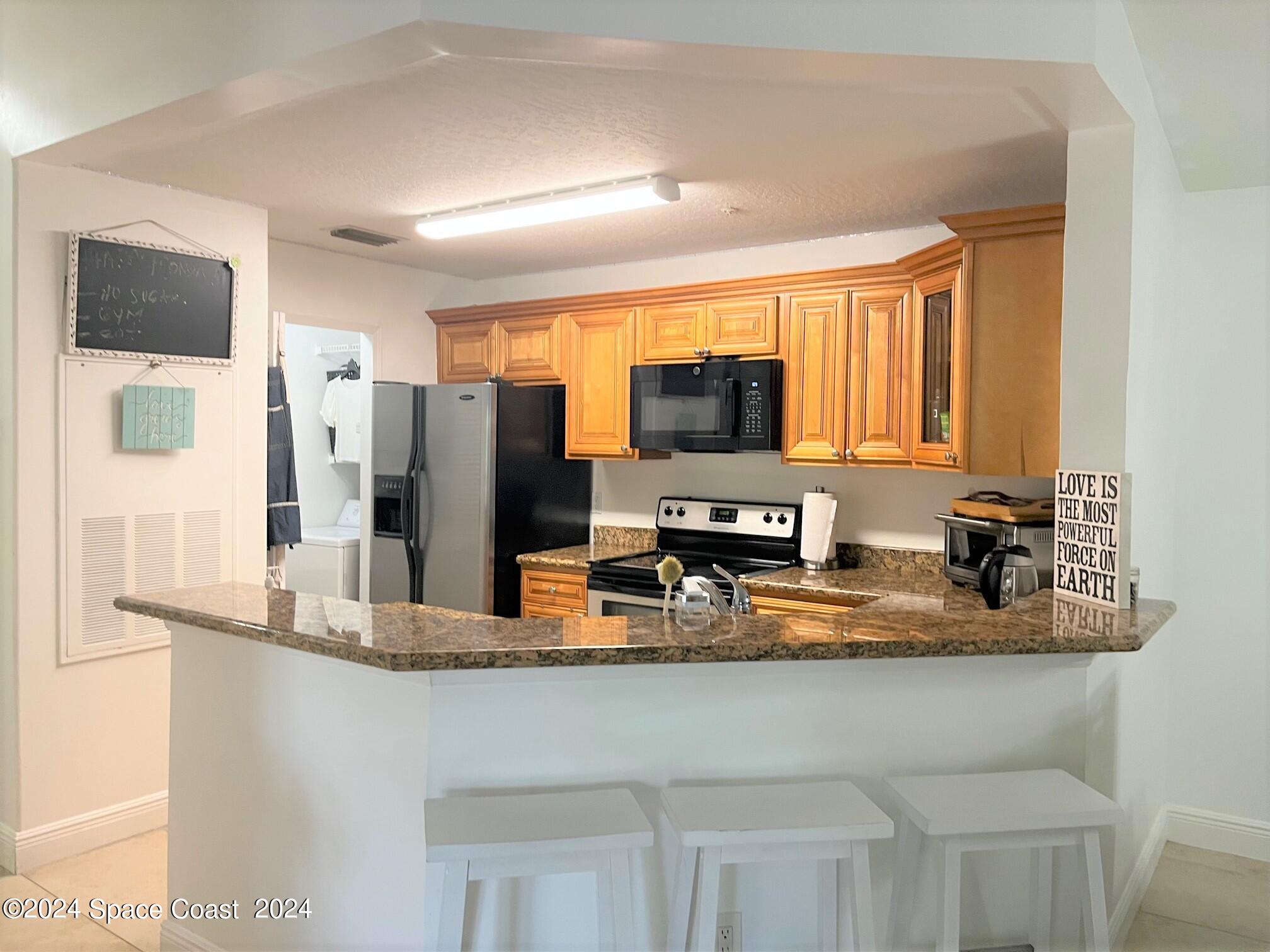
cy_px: 476
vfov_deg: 53.1
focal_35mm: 26
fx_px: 954
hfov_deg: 67.3
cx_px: 635
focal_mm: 5.1
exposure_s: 1/60
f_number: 1.6
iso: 125
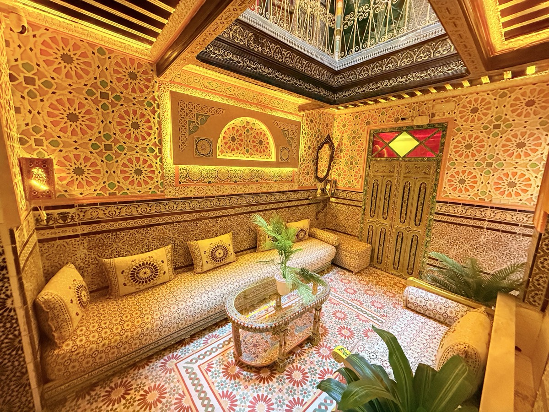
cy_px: 206
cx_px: 274
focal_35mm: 14
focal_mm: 2.22
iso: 500
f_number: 2.2
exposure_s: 1/100
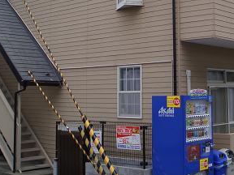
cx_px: 165
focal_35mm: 64
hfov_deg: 29.9
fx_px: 433
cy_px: 24
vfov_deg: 22.5
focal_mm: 4.8
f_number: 4
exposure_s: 1/500
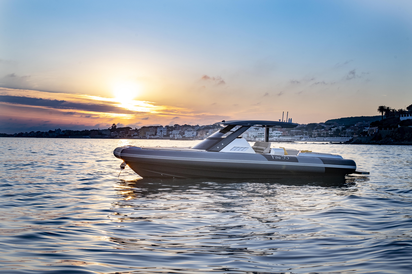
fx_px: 572
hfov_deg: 39.6
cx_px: 206
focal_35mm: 50
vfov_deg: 27.0
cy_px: 137
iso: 320
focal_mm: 50
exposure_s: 1/250
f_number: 10
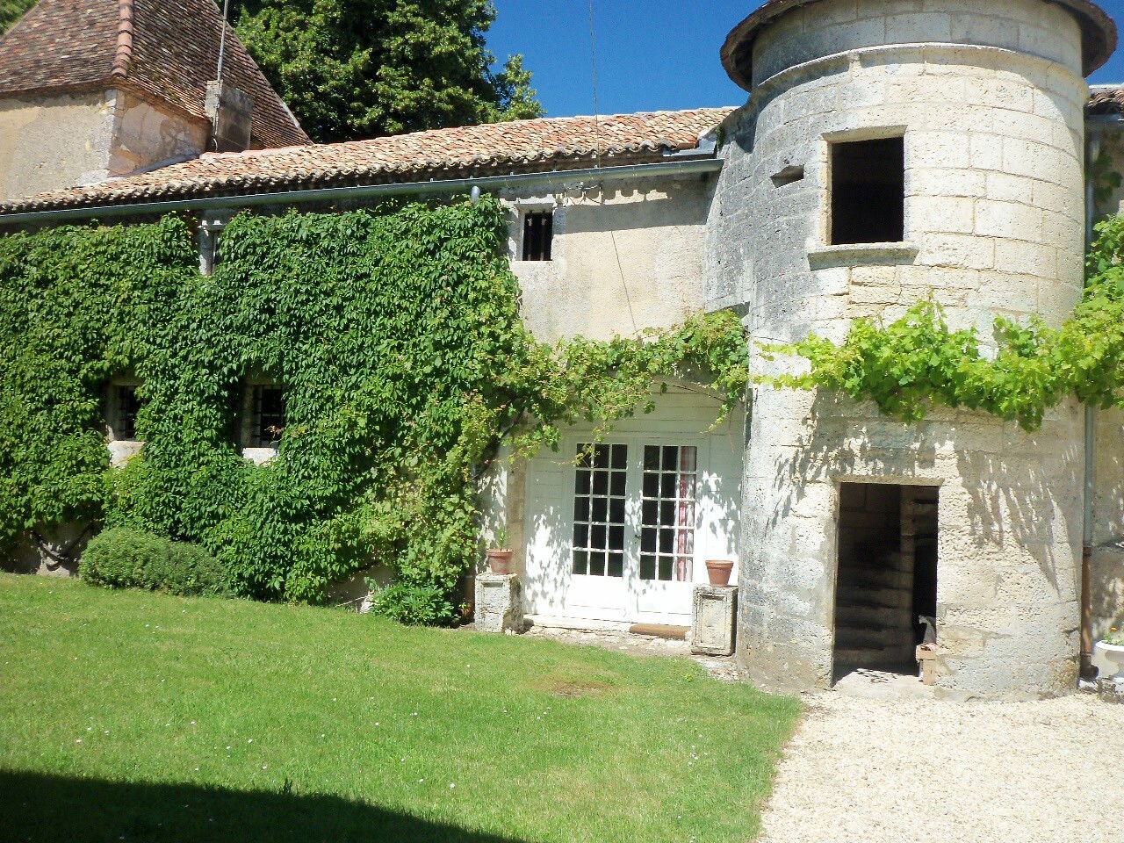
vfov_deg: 41.8
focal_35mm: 34
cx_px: 562
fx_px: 1104
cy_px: 422
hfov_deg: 54.0
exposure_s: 1/160
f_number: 8.8
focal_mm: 5.7
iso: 80
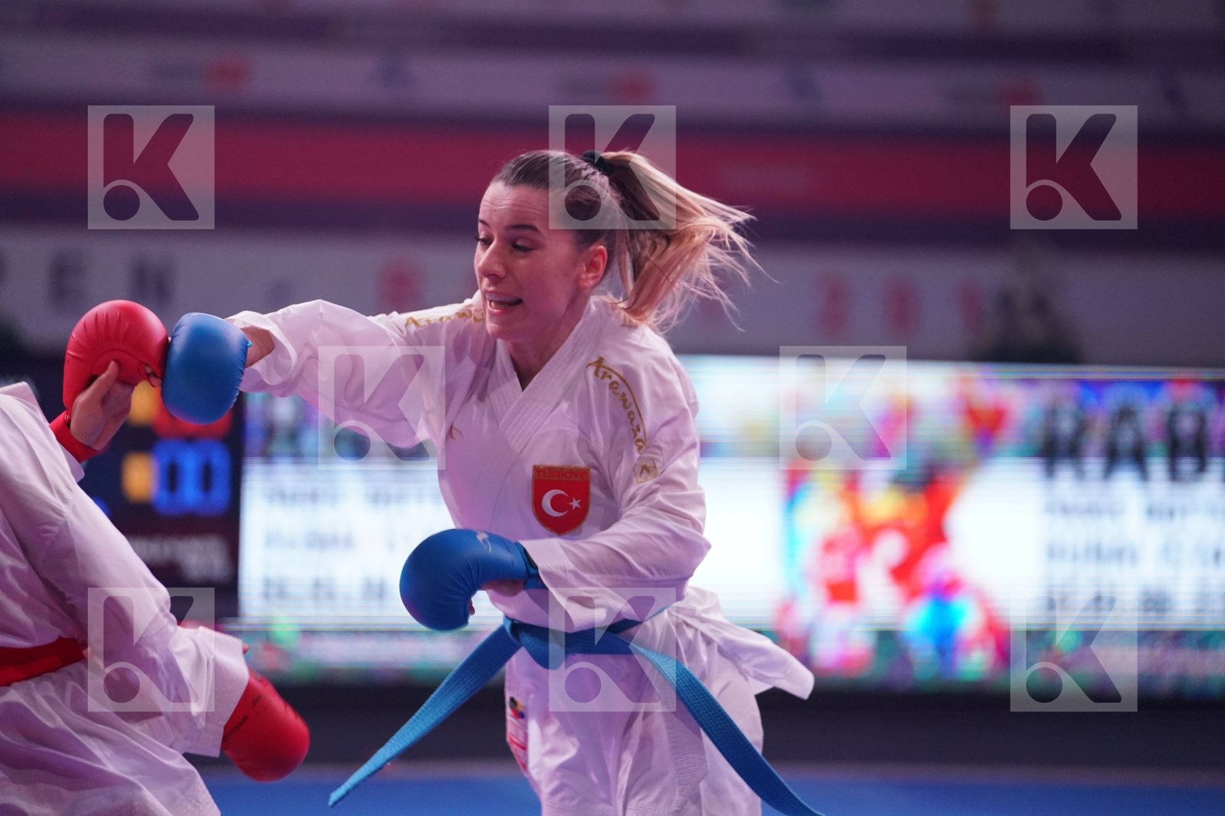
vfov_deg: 7.5
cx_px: 612
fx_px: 6261
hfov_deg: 11.2
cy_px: 408
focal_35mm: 184
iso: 4000
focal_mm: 184
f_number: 2.8
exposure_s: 1/1000
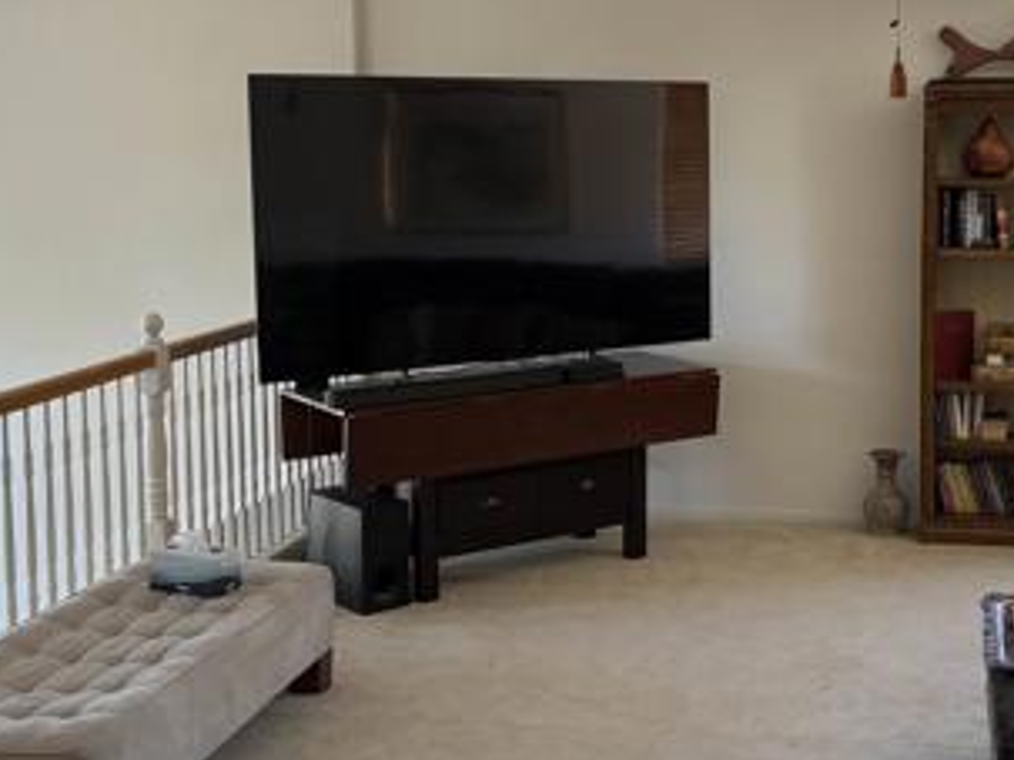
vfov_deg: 26.4
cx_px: 783
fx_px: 1610
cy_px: 261
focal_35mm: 55
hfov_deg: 34.1
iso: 125
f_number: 1.6
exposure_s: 1/121
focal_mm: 5.96
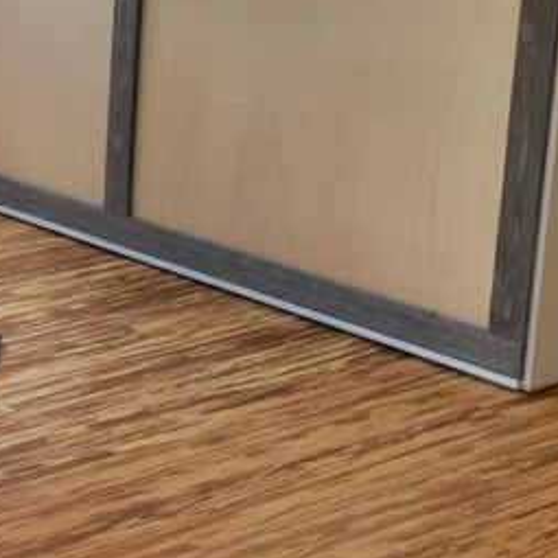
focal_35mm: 103
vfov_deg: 16.8
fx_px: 1878
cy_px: 162
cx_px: -260
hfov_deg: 15.6
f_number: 2.2
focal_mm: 4.15
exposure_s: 1/706
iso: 32
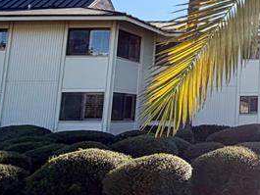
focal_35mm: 54
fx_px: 406
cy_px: 55
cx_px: 364
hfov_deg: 27.5
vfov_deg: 26.8
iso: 32
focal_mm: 2.22
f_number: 2.2
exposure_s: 1/770
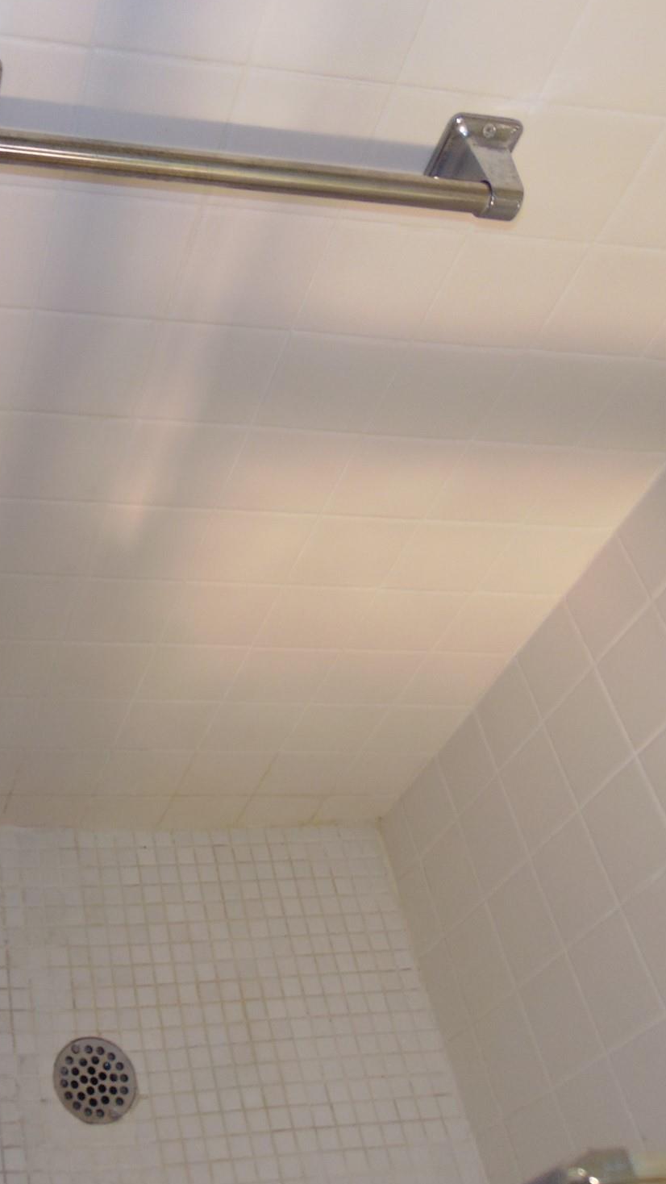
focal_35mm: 38
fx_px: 1193
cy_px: 583
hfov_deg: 29.5
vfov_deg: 52.8
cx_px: 27
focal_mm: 4.5
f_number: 3
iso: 80
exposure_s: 1/100
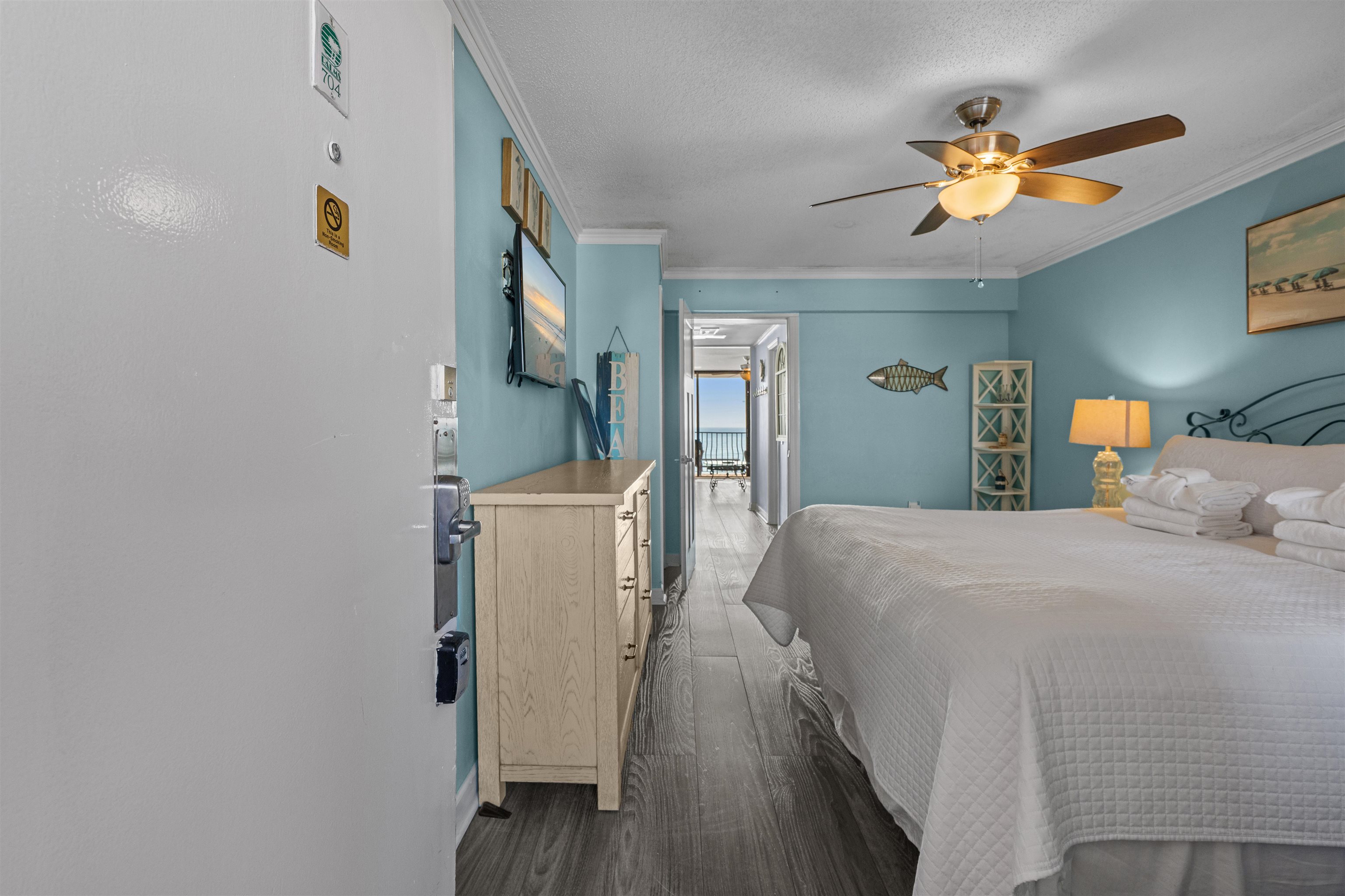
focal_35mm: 16
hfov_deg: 96.7
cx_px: 672
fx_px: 598
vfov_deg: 73.7
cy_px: 448
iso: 640
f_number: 8
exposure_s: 1/15
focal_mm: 16
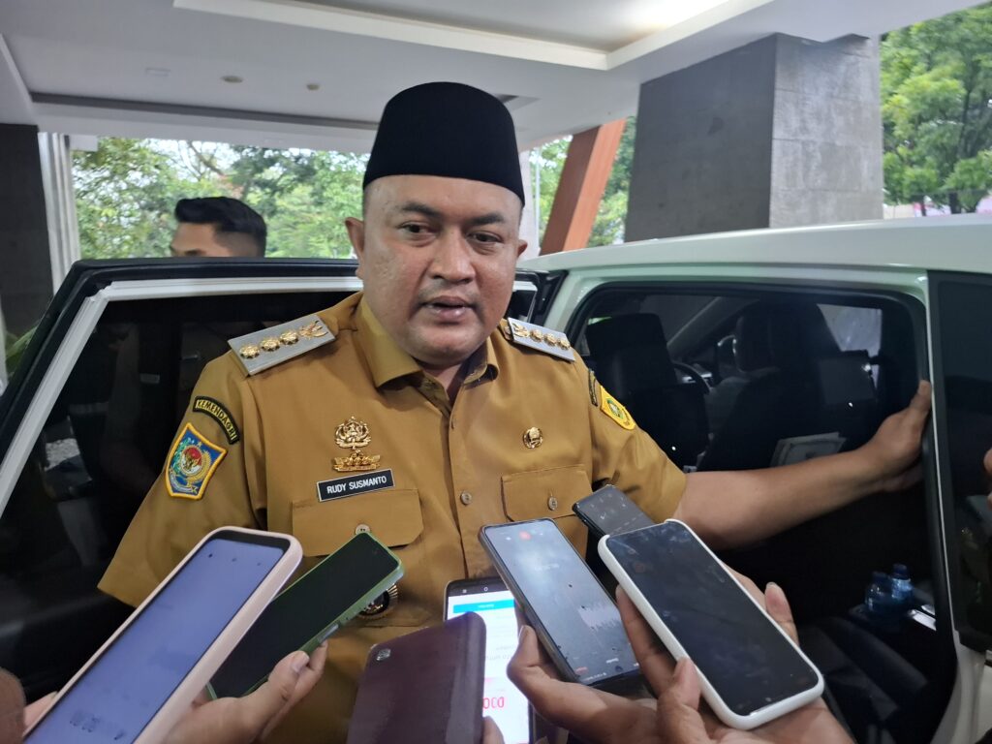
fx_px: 659
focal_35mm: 23
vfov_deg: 58.9
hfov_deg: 73.9
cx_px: 496
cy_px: 372
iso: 640
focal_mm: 5.54
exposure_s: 1/25
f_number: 1.8
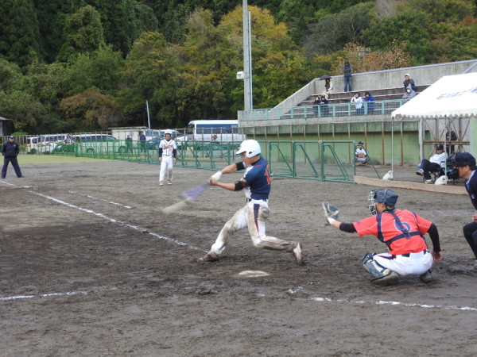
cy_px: 178
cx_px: 238
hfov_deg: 29.8
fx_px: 896
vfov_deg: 22.6
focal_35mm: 65
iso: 100
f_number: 4.2
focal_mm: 11.6
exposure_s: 1/100
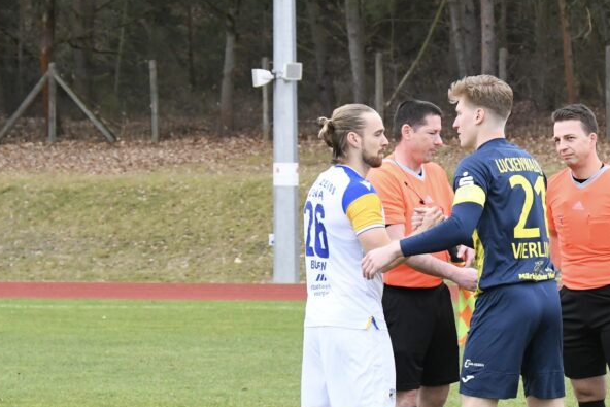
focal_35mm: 121
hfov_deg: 16.8
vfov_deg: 11.3
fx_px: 2051
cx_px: 465
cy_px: 313
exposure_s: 1/1600
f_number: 5.6
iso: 3200
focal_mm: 70
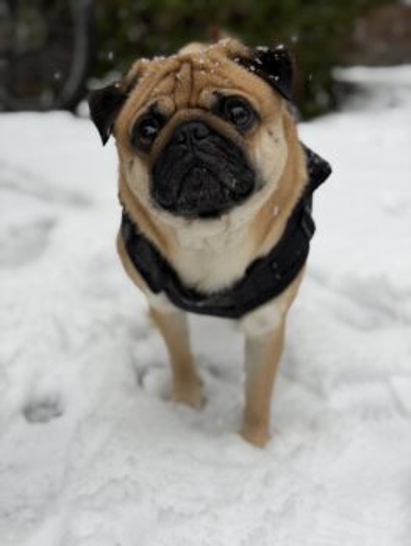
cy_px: 273
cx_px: 206
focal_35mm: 48
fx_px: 759
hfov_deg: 30.3
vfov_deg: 39.6
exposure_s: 1/121
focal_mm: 6.76
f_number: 1.78
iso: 50
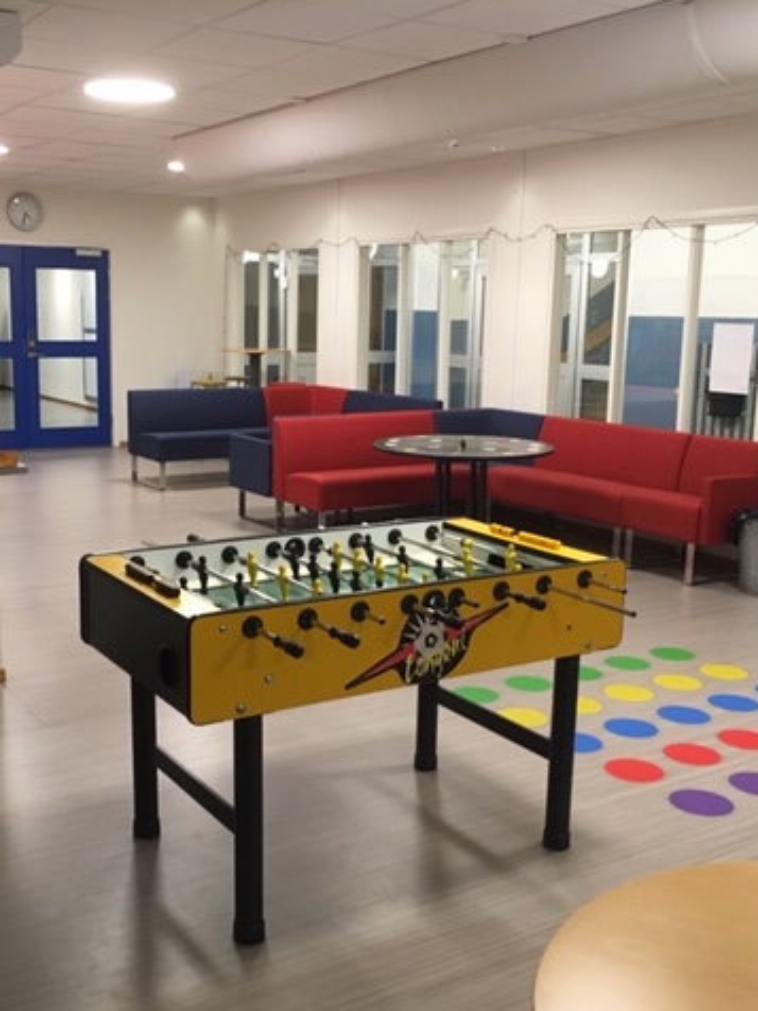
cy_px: 503
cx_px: 340
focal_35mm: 39
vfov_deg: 47.9
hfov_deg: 36.8
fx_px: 1139
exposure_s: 1/33
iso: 160
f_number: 2.2
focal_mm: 4.15
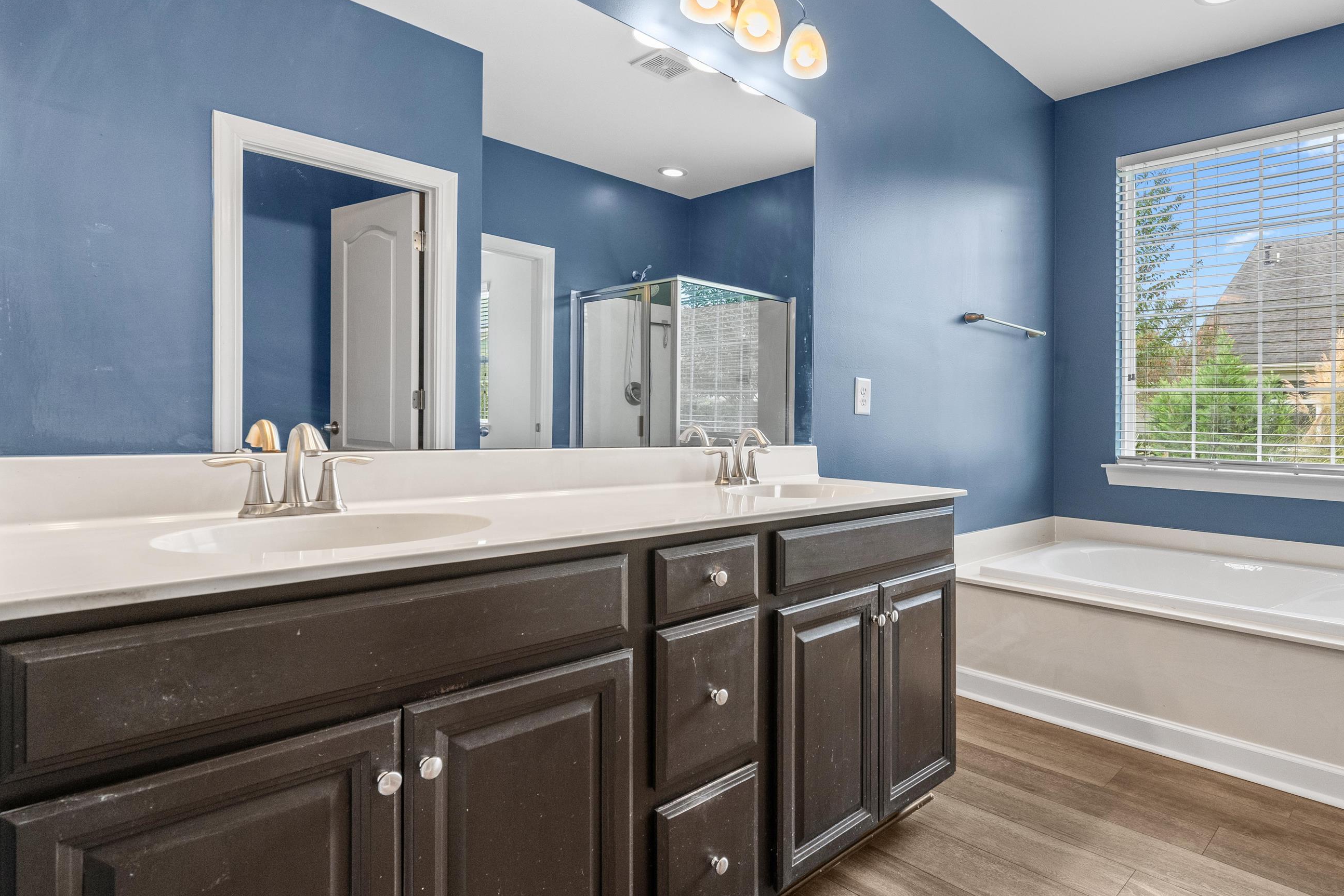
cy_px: 447
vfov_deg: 64.6
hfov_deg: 86.1
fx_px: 709
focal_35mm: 19
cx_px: 788
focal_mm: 16
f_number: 8
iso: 1000
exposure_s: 1/15
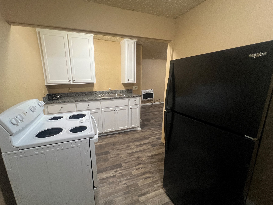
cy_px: 105
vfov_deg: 85.7
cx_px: 127
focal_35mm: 14
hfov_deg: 101.9
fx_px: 110
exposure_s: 1/60
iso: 320
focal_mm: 1.57
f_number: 1.8
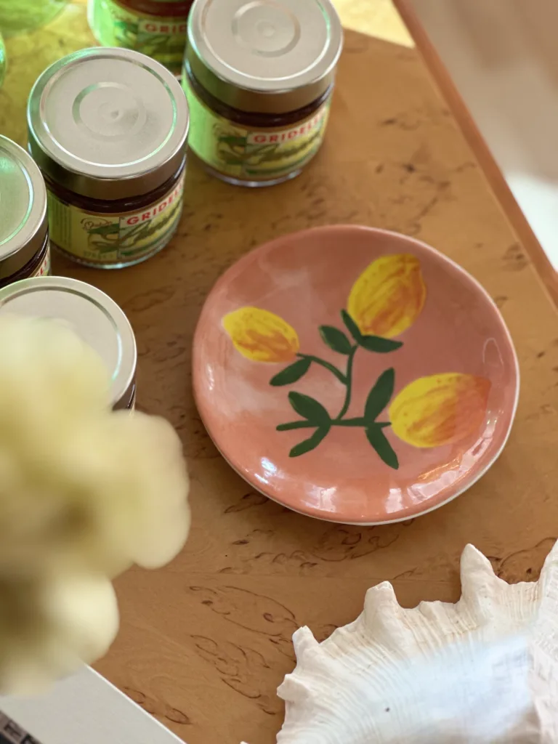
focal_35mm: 77
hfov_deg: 19.1
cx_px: 279
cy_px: 372
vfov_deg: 25.3
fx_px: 1655
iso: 250
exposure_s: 1/100
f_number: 2.8
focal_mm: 9
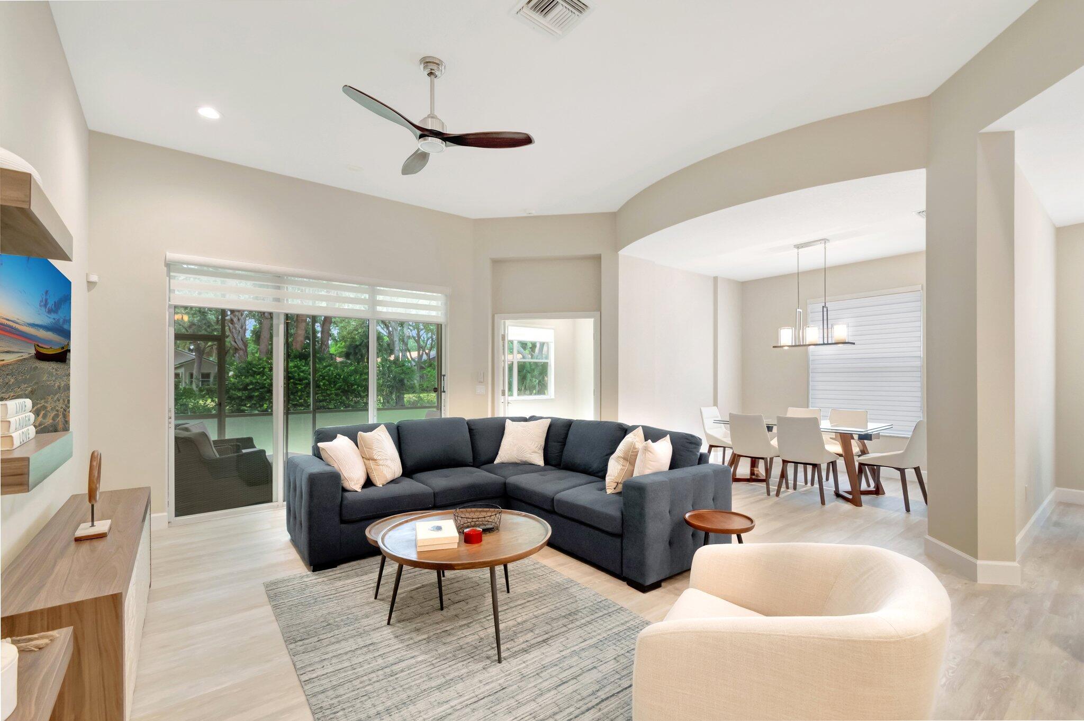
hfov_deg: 100.4
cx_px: 542
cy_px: 360
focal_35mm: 15
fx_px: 451
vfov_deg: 77.2
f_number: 8
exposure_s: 1/13
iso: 640
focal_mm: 10
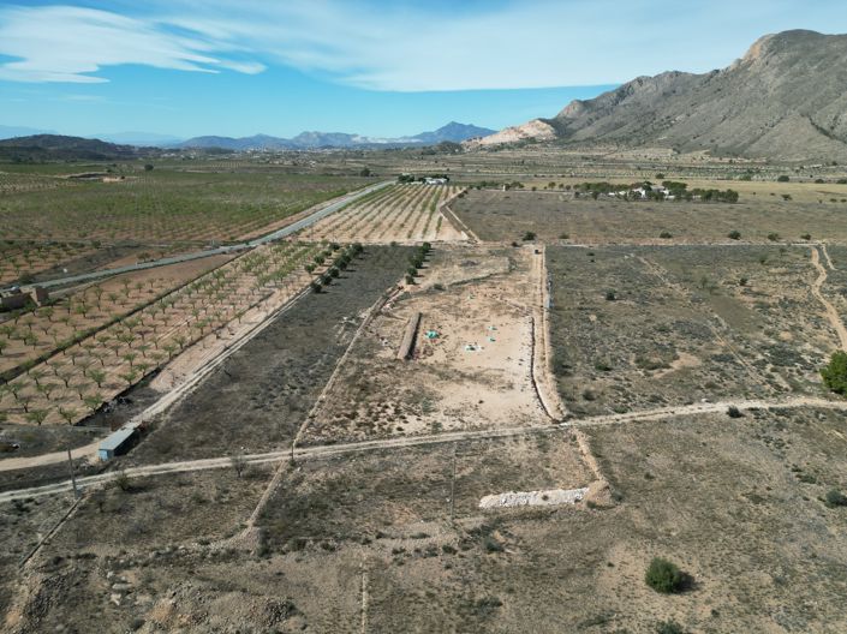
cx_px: 424
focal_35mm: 24
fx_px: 587
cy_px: 317
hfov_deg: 71.6
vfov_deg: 56.8
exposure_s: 1/3000
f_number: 1.7
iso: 100
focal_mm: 6.72
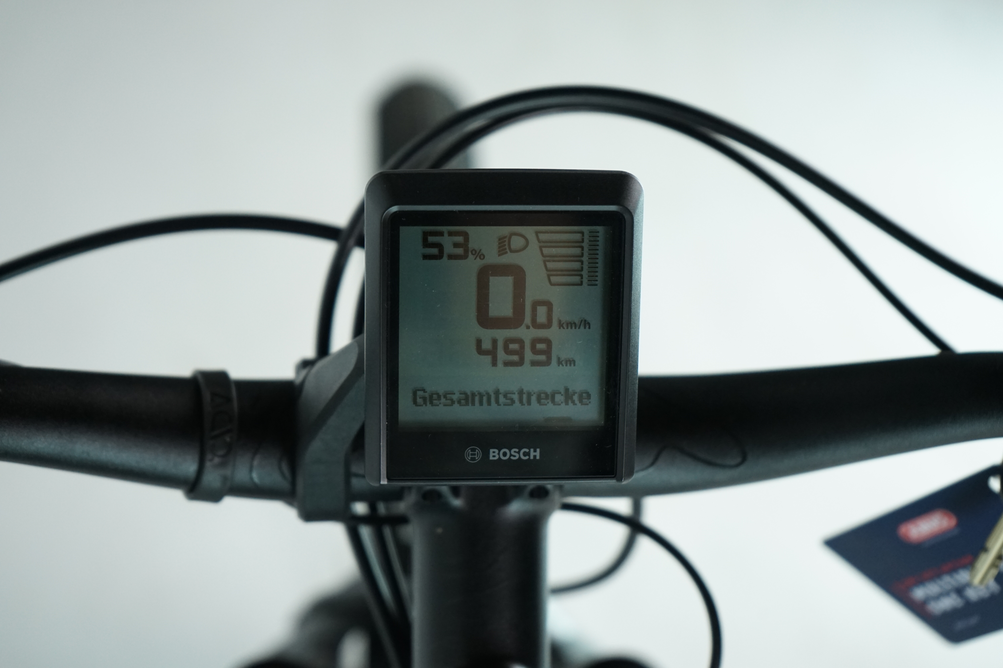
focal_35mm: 70
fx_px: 1950
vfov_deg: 19.5
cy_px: 334
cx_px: 502
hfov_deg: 28.8
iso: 2000
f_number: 5.6
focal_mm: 70
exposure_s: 1/200
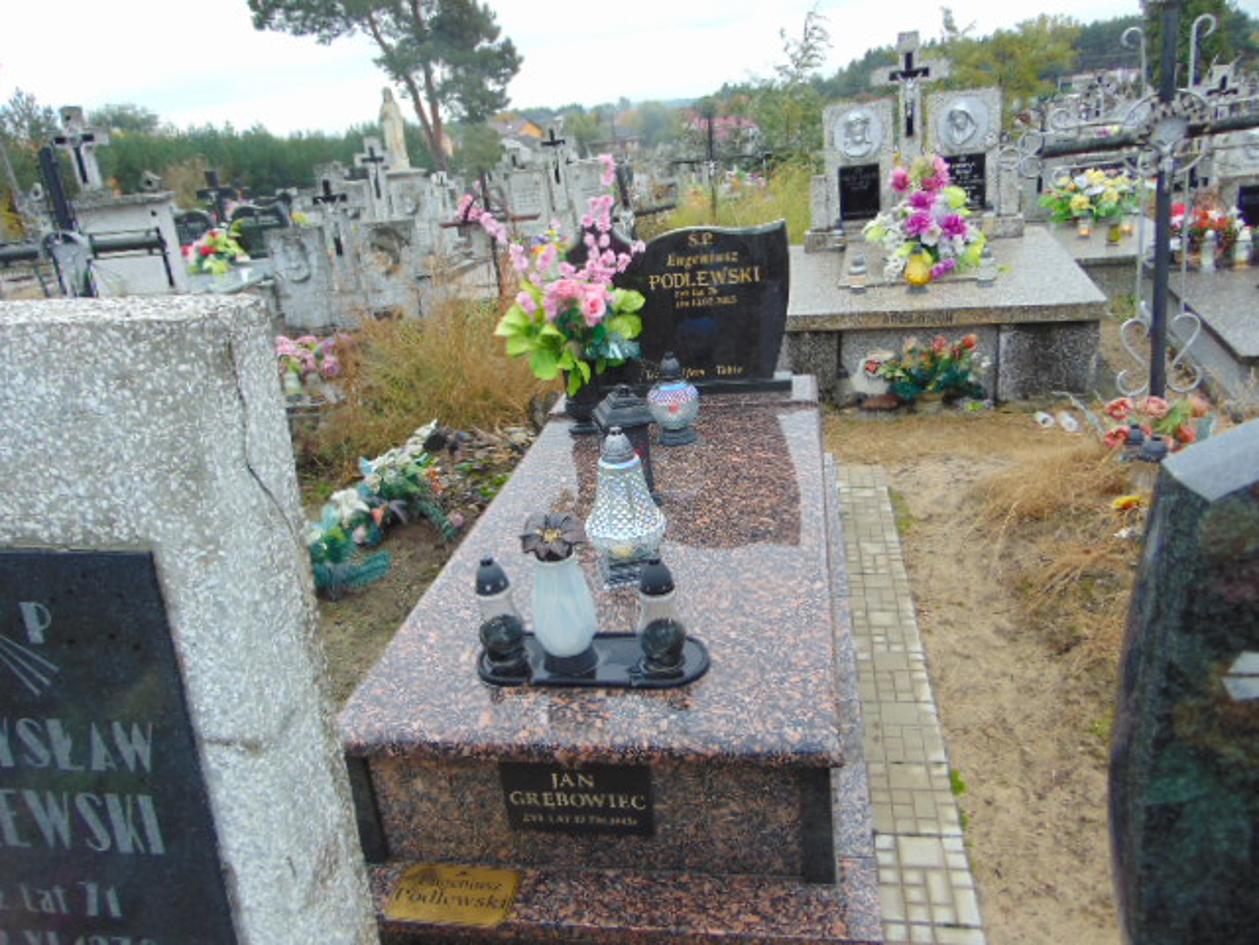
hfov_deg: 69.4
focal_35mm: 25
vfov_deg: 54.9
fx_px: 909
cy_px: 472
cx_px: 630
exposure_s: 1/100
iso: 80
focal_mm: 4.5
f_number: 3
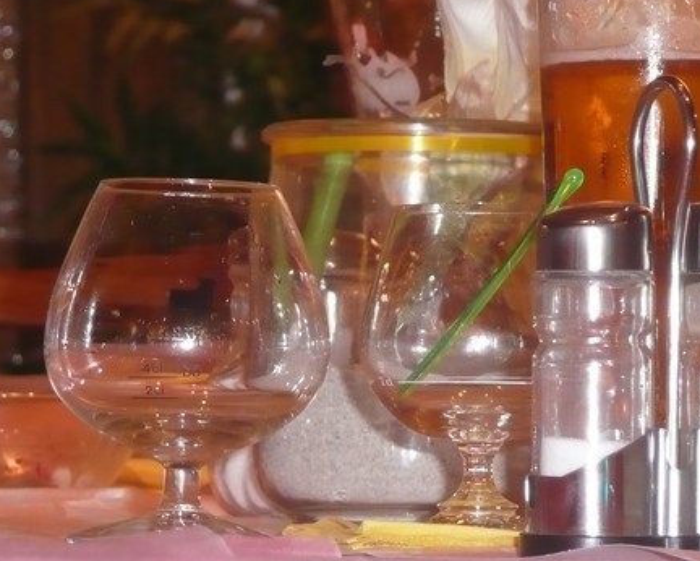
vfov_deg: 6.2
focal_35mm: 249
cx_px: 254
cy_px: 397
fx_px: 5161
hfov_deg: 7.8
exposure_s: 1/8
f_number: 4.8
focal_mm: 24.2
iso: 320
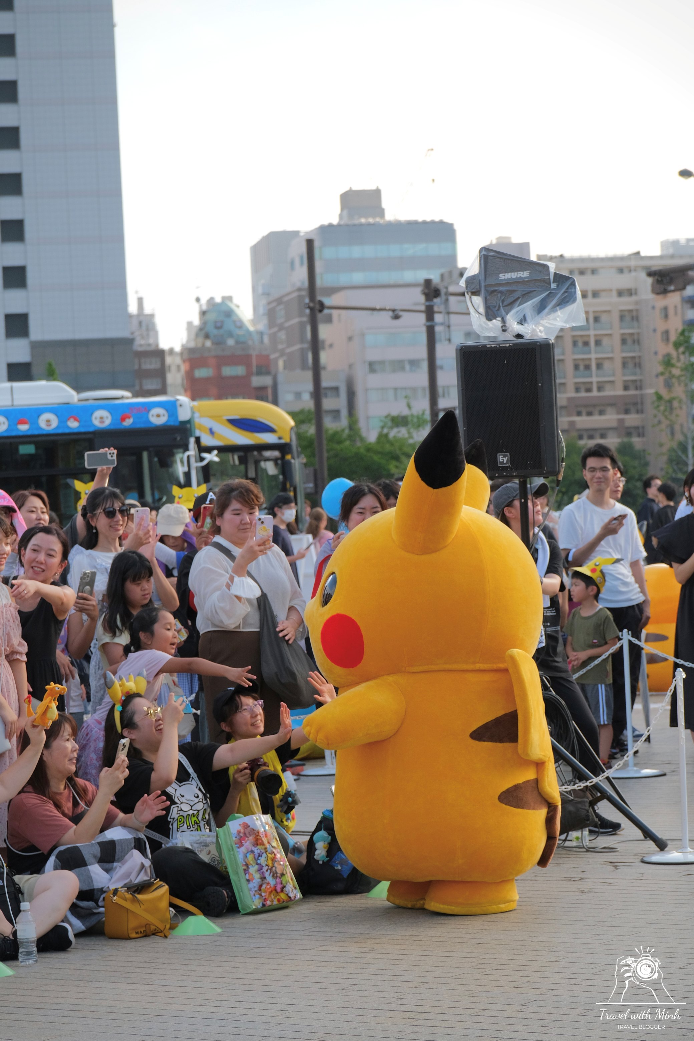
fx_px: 3036
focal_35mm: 105
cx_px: 347
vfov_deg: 19.5
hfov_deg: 13.0
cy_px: 520
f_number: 5.6
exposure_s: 1/680
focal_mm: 70
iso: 800
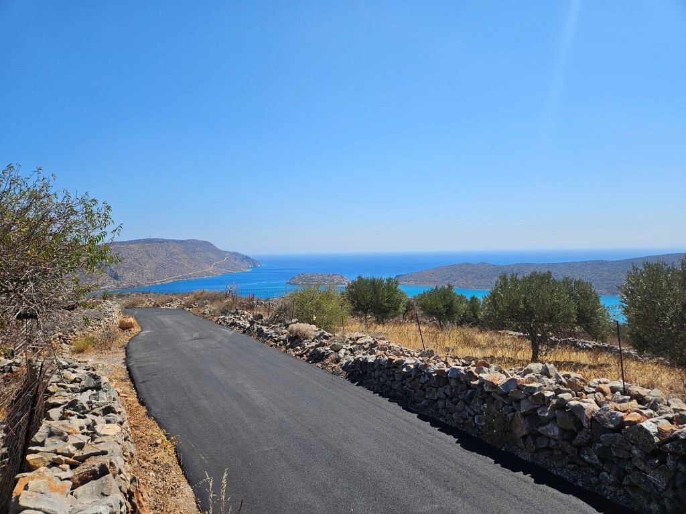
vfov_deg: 58.9
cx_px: 343
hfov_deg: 73.9
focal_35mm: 23
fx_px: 456
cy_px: 257
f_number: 1.8
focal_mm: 5.4
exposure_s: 1/3318
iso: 25
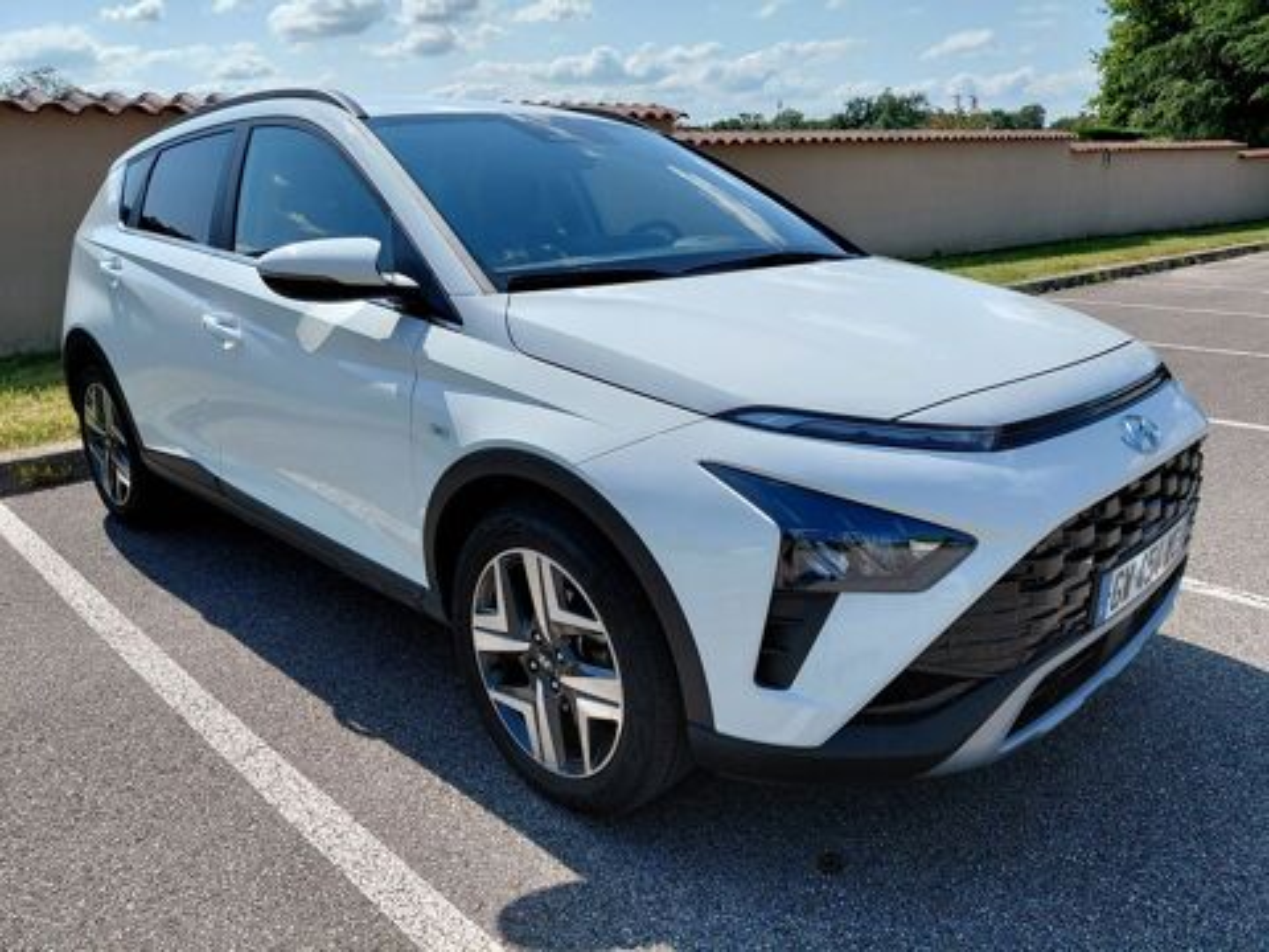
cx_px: 634
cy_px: 476
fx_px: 916
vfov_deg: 54.9
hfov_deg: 69.4
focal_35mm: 25
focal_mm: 4.69
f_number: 1.8
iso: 50
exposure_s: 1/2748
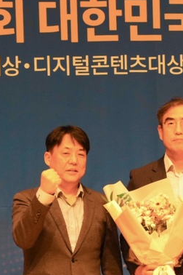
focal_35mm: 188
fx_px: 1433
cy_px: 152
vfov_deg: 10.9
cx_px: 160
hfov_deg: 7.3
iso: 3200
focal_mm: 79
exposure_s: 1/80
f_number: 5
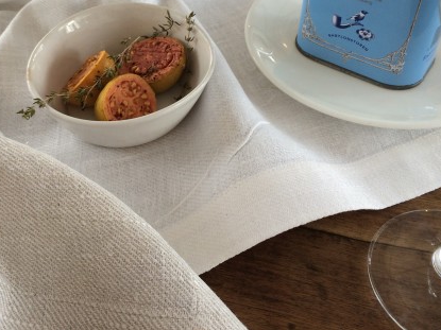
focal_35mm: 47
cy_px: 72
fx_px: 599
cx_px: 148
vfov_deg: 30.2
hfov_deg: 40.0
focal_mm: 4.12
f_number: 2.2
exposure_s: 1/120
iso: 40
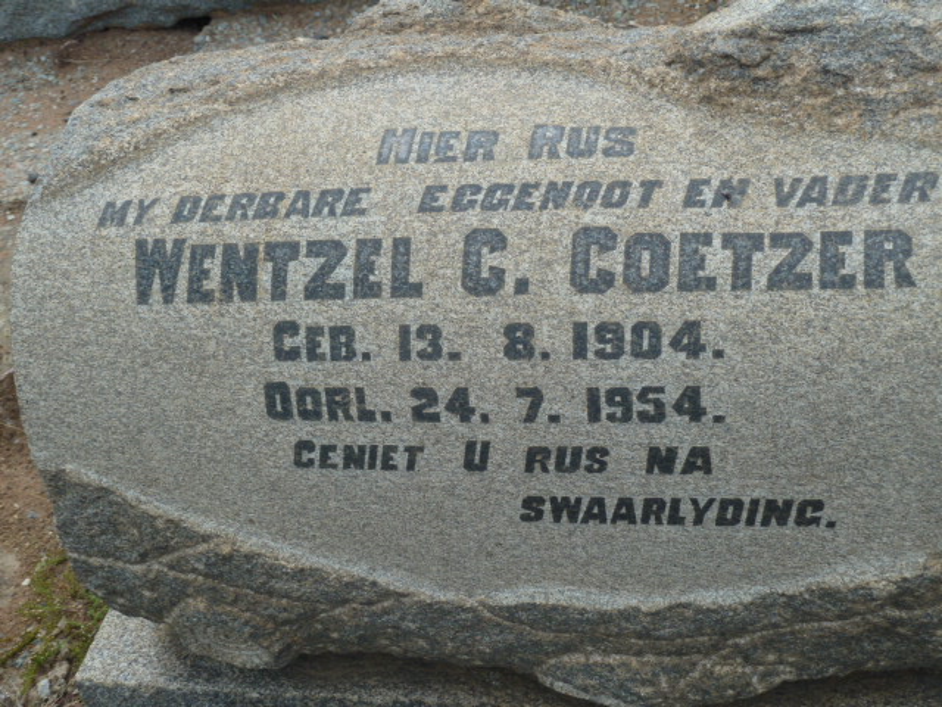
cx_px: 471
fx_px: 1415
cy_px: 354
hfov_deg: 36.8
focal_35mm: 52
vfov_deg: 28.0
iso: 80
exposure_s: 1/160
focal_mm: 8.5
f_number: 3.8
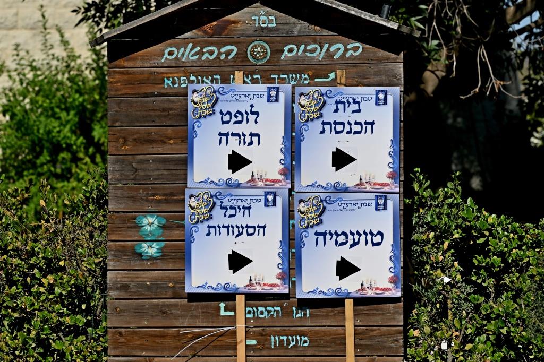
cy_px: 181
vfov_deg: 9.3
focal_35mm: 147
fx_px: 2220
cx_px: 272
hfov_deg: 14.0
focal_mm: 98
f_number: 4
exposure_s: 1/8000
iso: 100
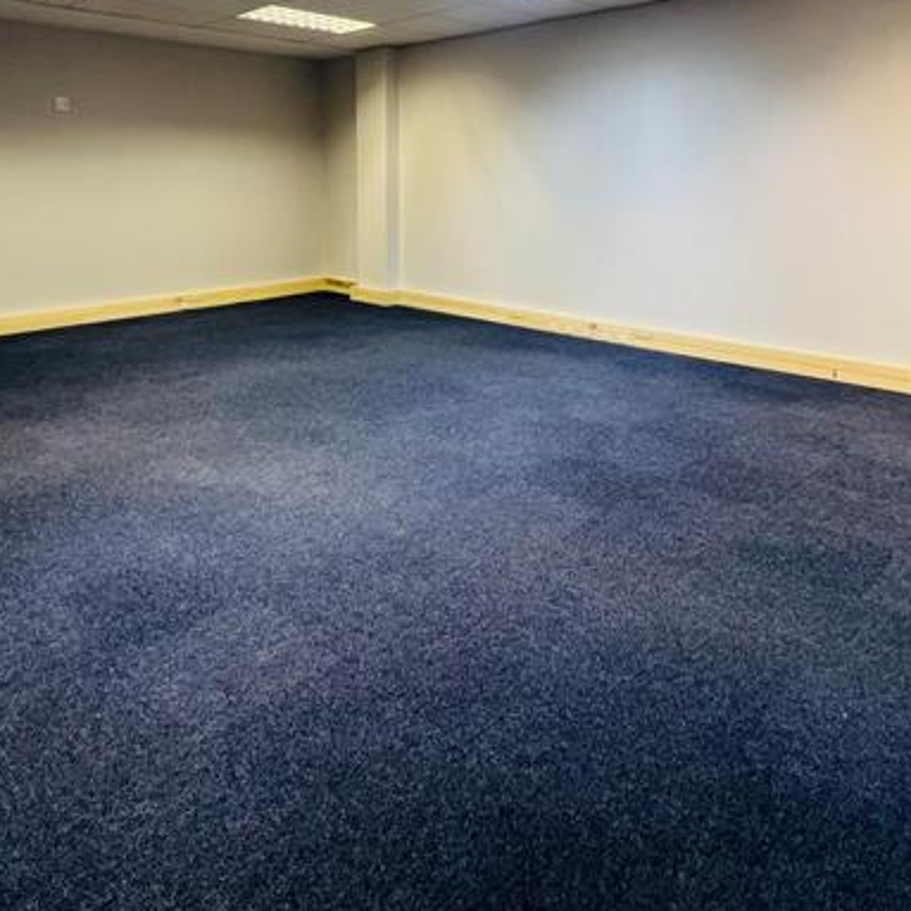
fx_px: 715
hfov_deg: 64.9
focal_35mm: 24
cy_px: 259
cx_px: 407
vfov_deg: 62.3
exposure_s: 1/50
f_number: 1.8
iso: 200
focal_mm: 1.57
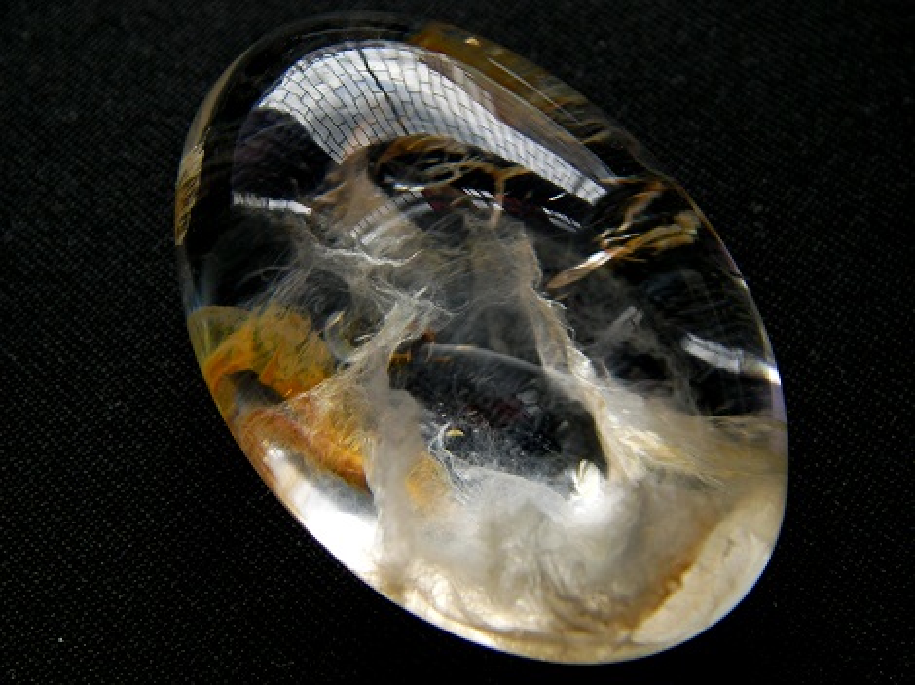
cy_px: 342
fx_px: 1295
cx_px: 458
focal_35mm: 49
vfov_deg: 29.6
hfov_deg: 38.9
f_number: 3.5
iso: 50
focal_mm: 8.1
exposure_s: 1/65.5
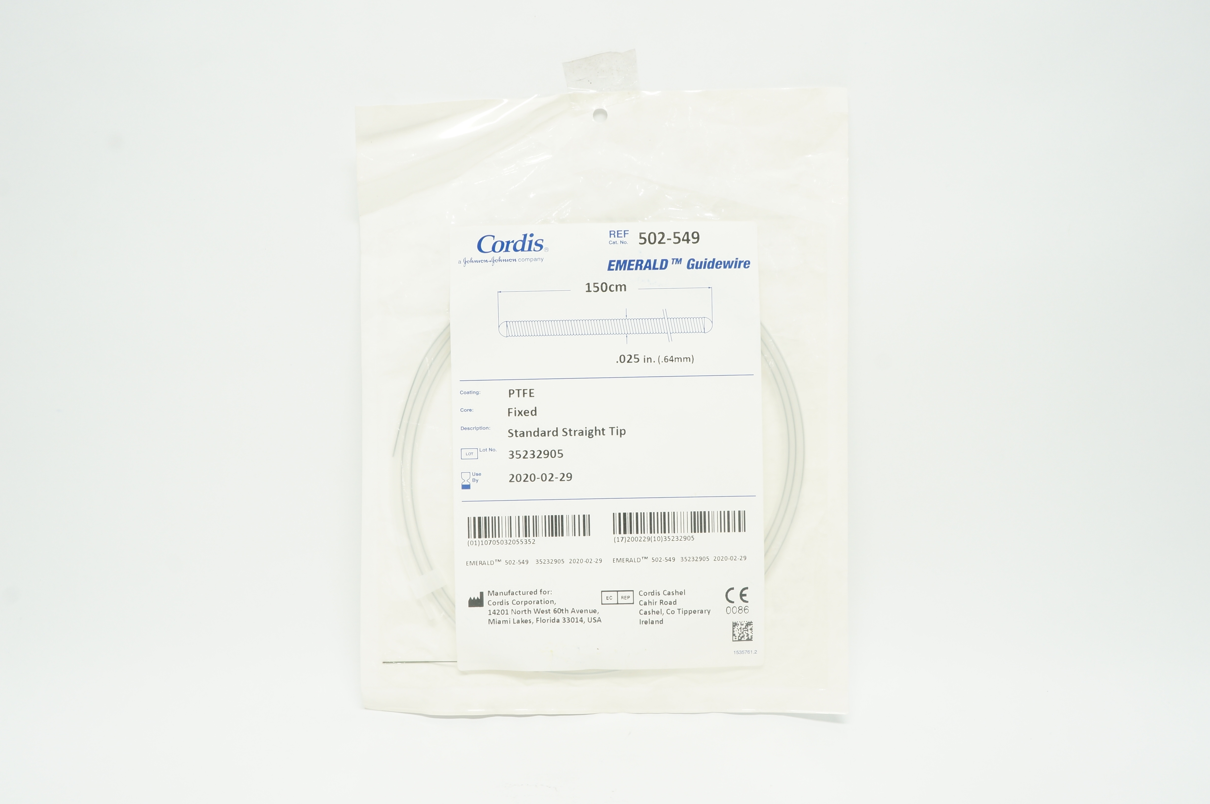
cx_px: 605
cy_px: 402
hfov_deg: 59.5
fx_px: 1058
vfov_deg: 41.6
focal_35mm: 32
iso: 400
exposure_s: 1/15
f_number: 11
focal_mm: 21
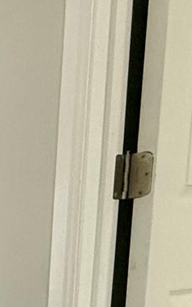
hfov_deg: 10.6
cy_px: 397
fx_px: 671
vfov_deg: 23.0
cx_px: -399
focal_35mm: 80
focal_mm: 2.22
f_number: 2.2
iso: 320
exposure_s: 1/120
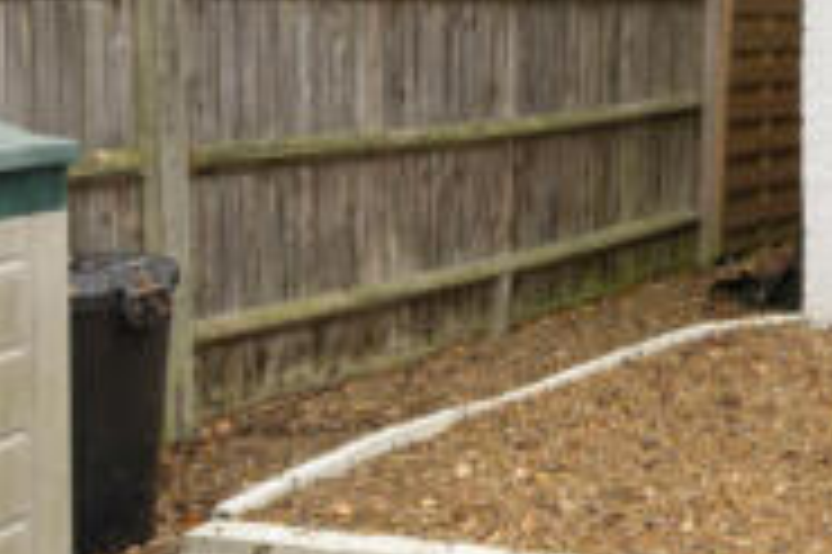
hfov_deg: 25.8
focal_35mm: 66
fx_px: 1519
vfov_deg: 20.0
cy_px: 5
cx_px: 1111
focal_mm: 18.5
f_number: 8
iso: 200
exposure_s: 1/40
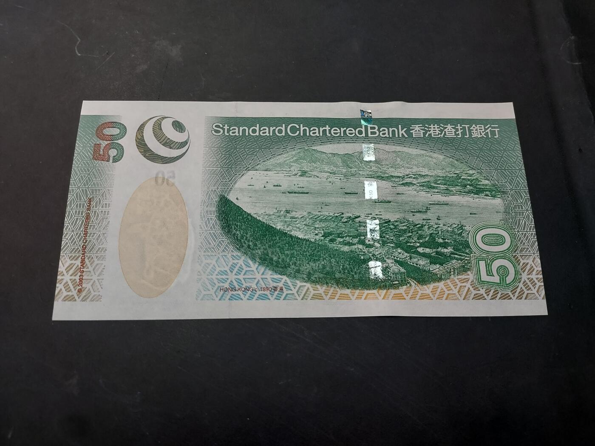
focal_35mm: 24
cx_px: 298
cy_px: 223
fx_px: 413
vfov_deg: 56.8
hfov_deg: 71.6
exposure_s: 1/60
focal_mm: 4.6
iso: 50
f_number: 1.8
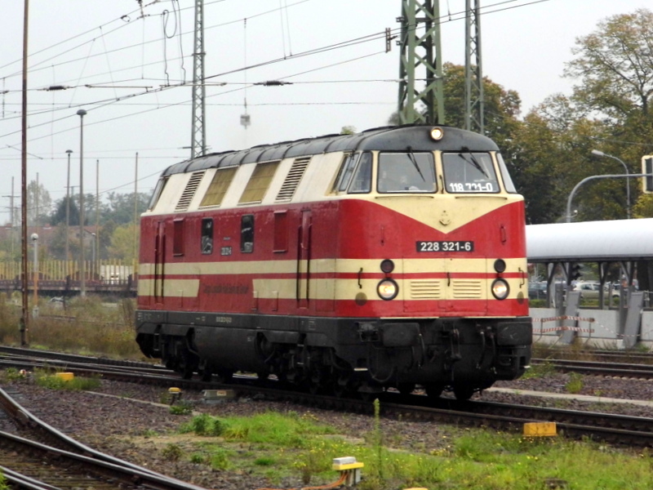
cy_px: 245
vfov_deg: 6.7
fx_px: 4207
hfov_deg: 8.9
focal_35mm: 223
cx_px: 326
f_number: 5.4
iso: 400
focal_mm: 40
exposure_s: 1/291
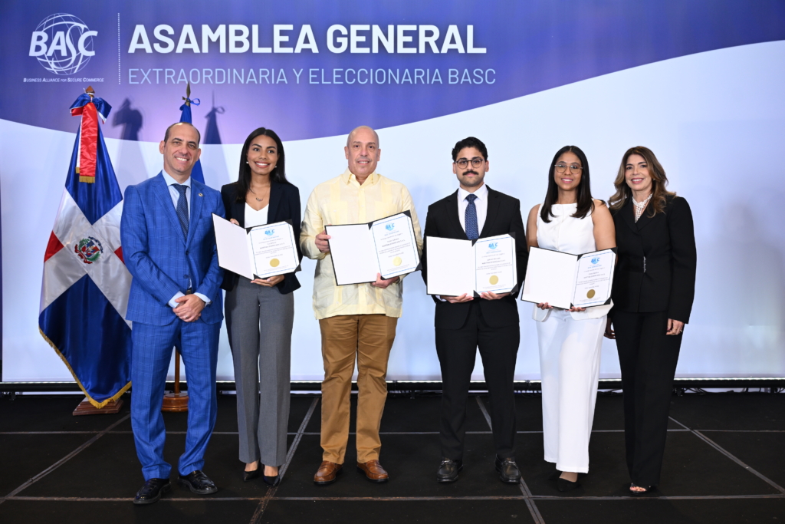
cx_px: 392
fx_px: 763
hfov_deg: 54.4
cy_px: 262
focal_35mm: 35
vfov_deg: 37.9
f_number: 4
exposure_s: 1/125
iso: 1000
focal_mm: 35
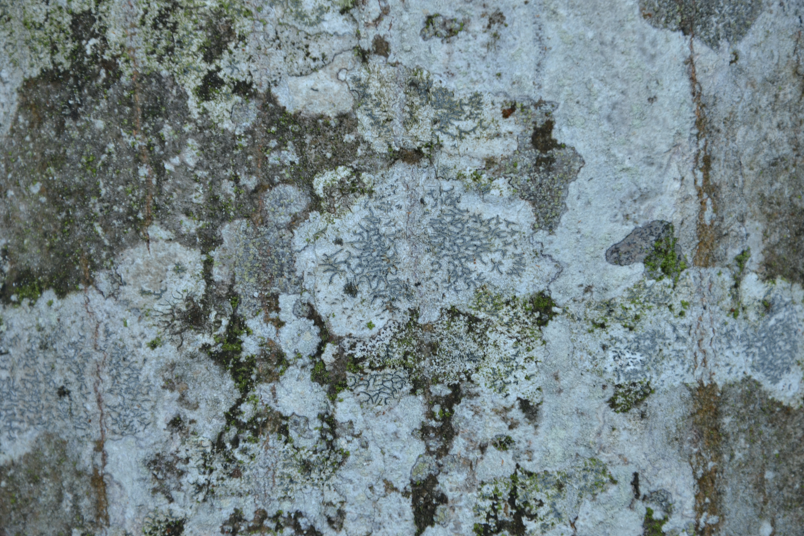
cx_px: 401
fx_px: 3540
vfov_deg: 8.7
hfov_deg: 13.0
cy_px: 268
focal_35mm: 159
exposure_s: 1/50
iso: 200
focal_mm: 105
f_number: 9
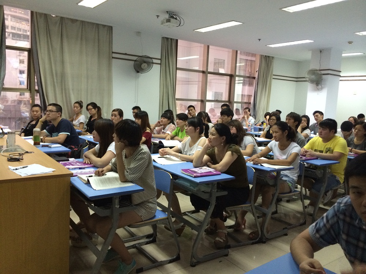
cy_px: 137
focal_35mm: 30
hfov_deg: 60.0
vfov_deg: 46.8
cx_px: 183
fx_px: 317
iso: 320
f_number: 2.2
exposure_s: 1/33
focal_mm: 4.12
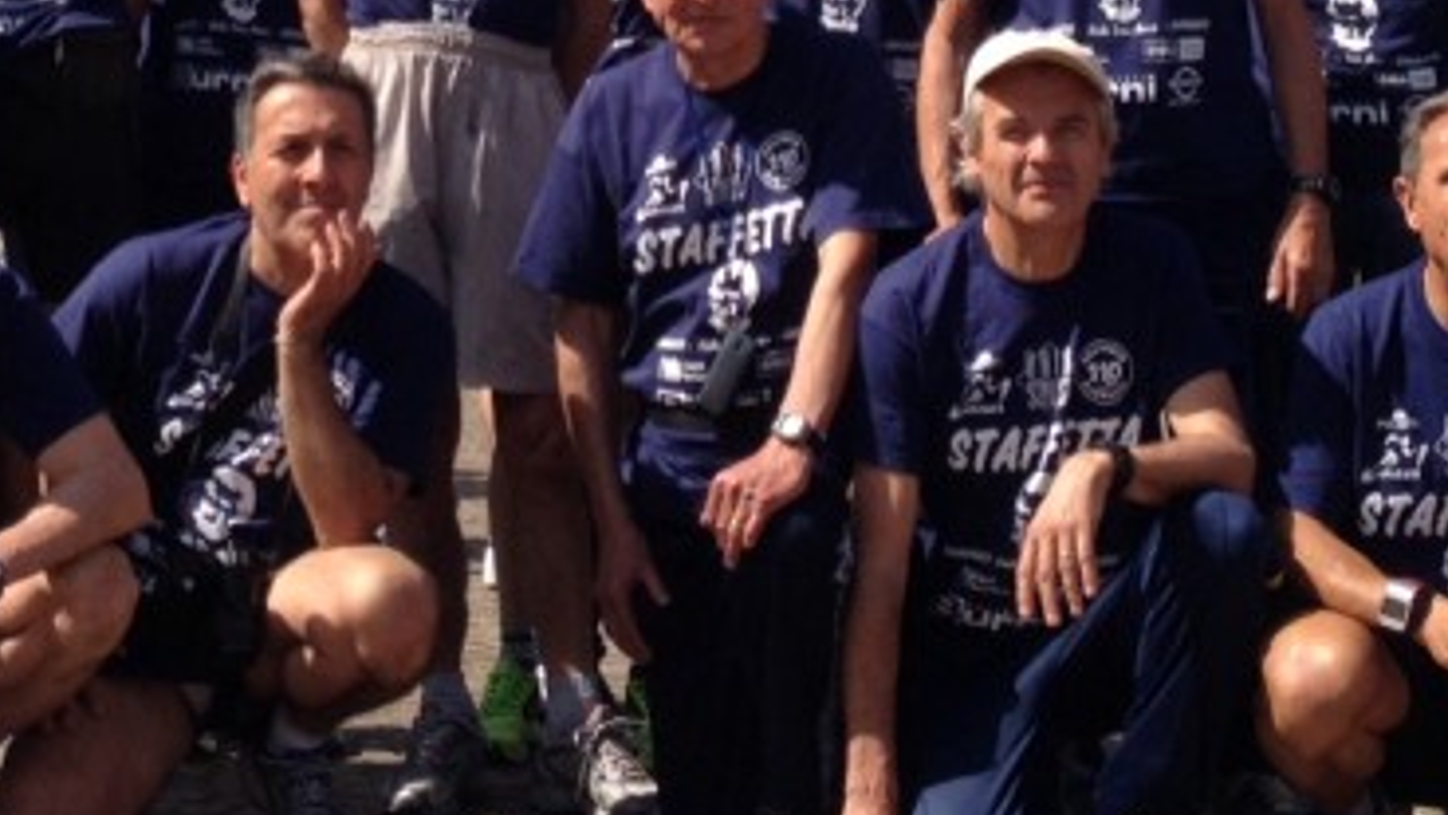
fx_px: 4070
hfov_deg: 20.1
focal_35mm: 106
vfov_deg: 11.0
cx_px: 519
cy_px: -362
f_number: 2.4
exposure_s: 1/1534
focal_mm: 4.28
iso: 50
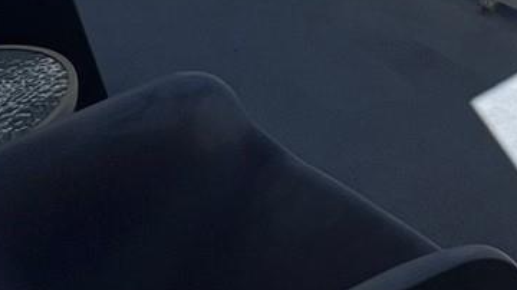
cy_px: -327
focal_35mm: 63
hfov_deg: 29.8
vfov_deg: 14.8
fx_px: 863
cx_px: 579
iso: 40
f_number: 1.8
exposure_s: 1/4785
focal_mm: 1.57
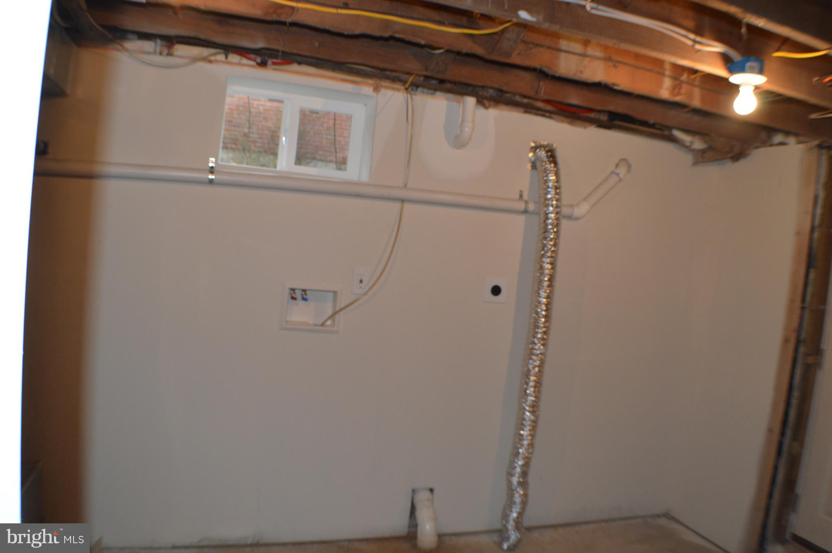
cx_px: 416
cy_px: 276
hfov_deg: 53.2
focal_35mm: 36
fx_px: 831
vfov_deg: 36.8
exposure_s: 1/60
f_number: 4
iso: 560
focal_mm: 24
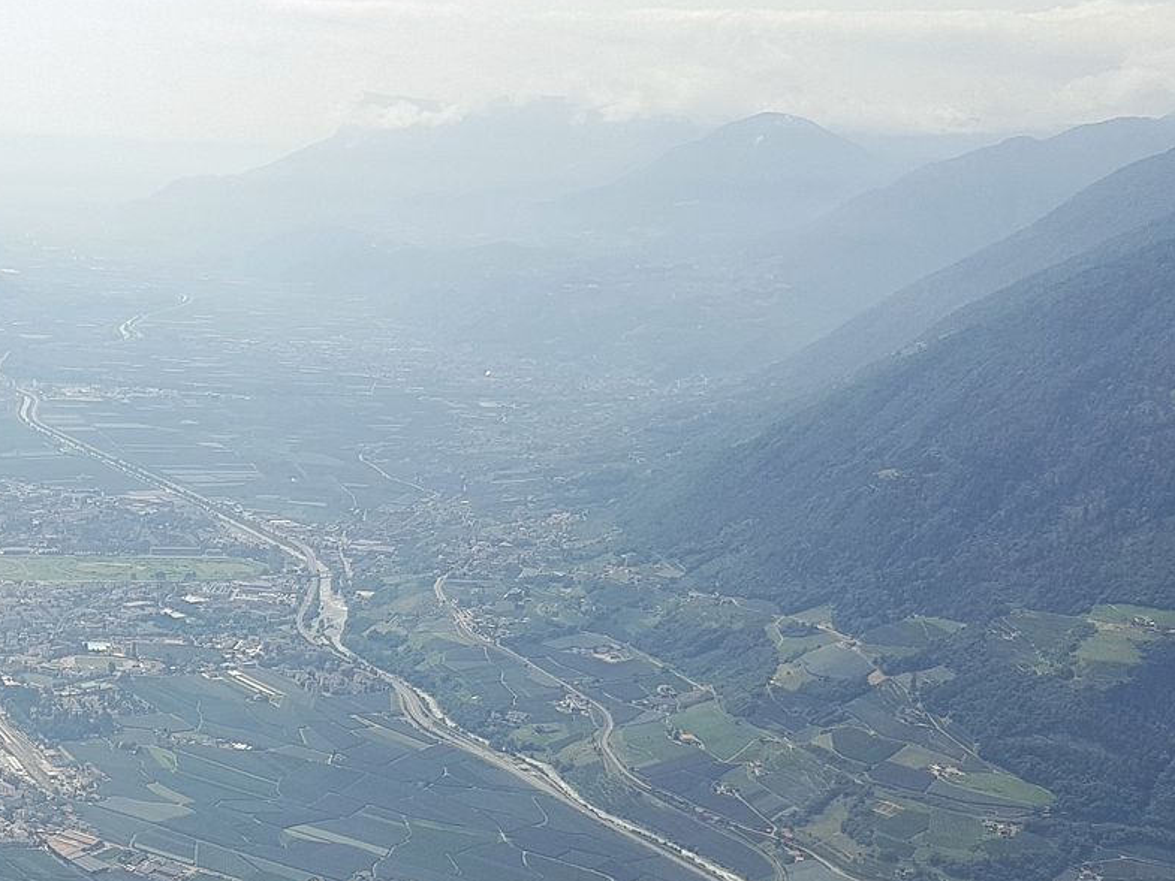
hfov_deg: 33.2
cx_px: 4
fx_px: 1799
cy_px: 832
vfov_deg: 26.4
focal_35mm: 53
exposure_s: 1/2408
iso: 50
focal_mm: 4.2
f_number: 1.7
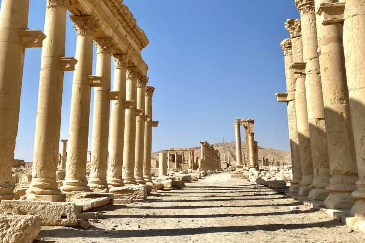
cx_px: 173
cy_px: 86
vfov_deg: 35.7
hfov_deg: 51.9
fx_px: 375
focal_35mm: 37
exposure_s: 1/5025
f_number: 1.8
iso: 32
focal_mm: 4.25
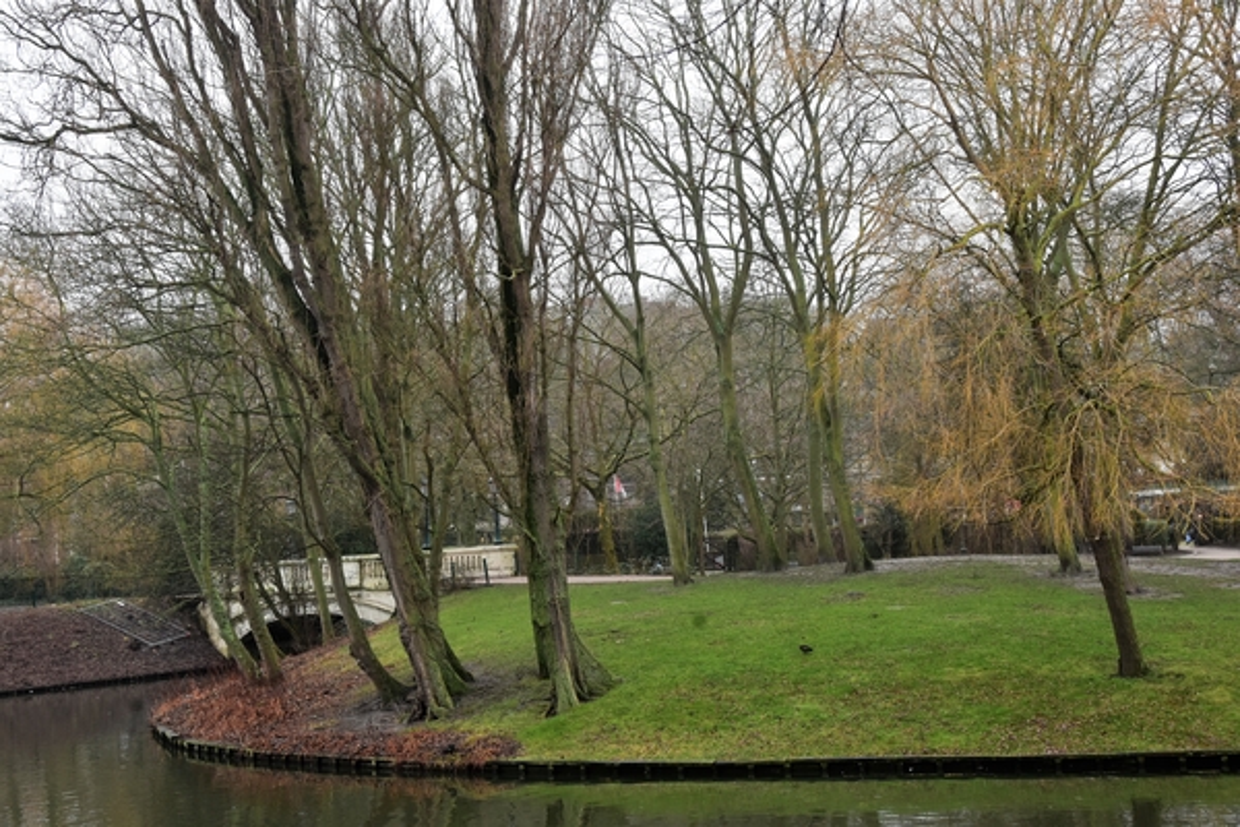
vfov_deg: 25.8
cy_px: 414
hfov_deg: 37.9
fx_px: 1808
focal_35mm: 52
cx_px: 620
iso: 400
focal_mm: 35
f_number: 9
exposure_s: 1/40
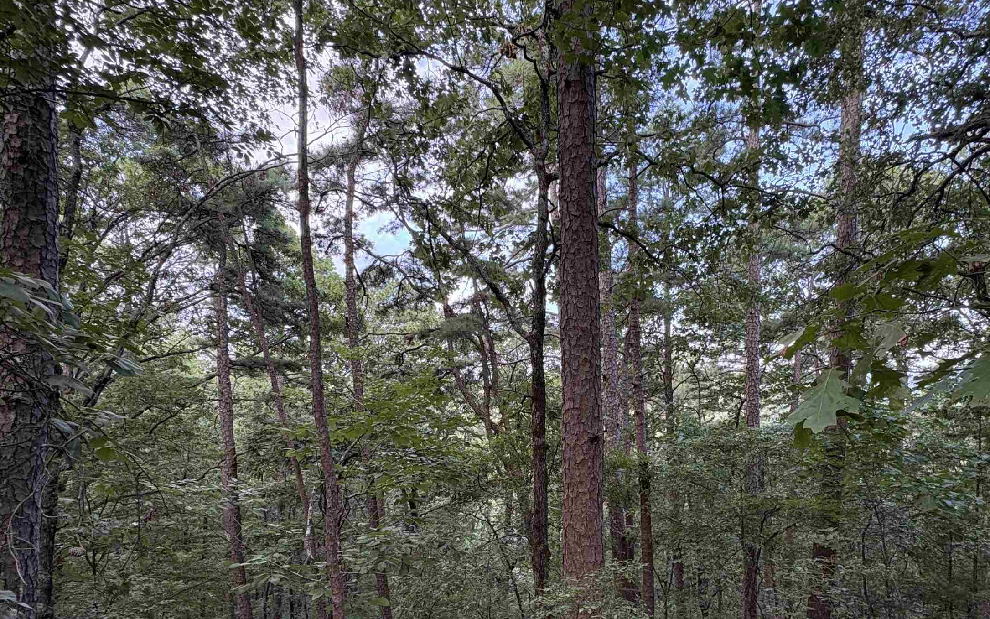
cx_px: 559
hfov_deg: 81.9
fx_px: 567
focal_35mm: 21
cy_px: 441
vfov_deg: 55.3
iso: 160
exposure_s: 1/99
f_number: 2.2
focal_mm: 2.22
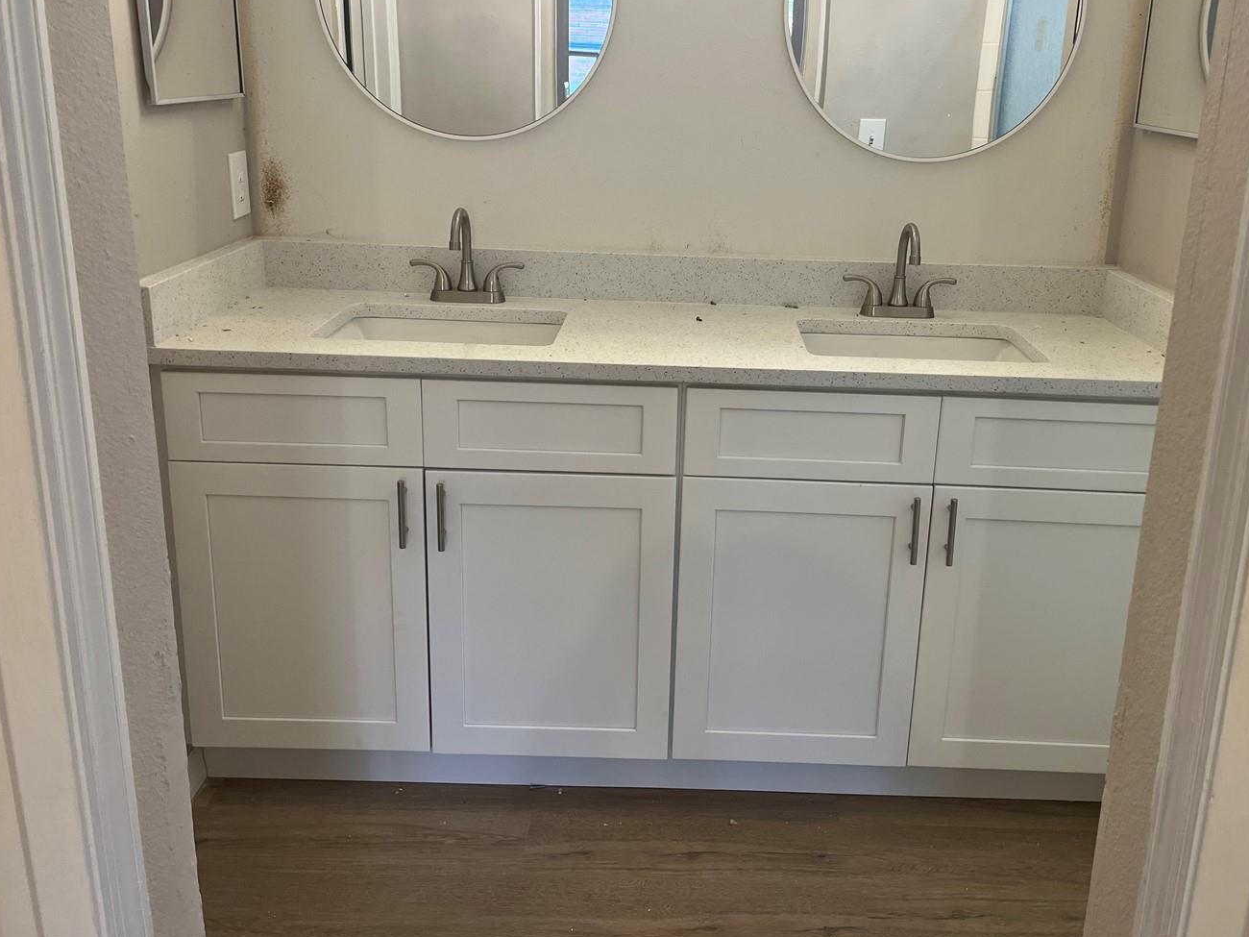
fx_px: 1155
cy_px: 381
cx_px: 683
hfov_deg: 56.7
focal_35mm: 32
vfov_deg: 44.0
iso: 125
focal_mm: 5.1
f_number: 1.6
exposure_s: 1/120
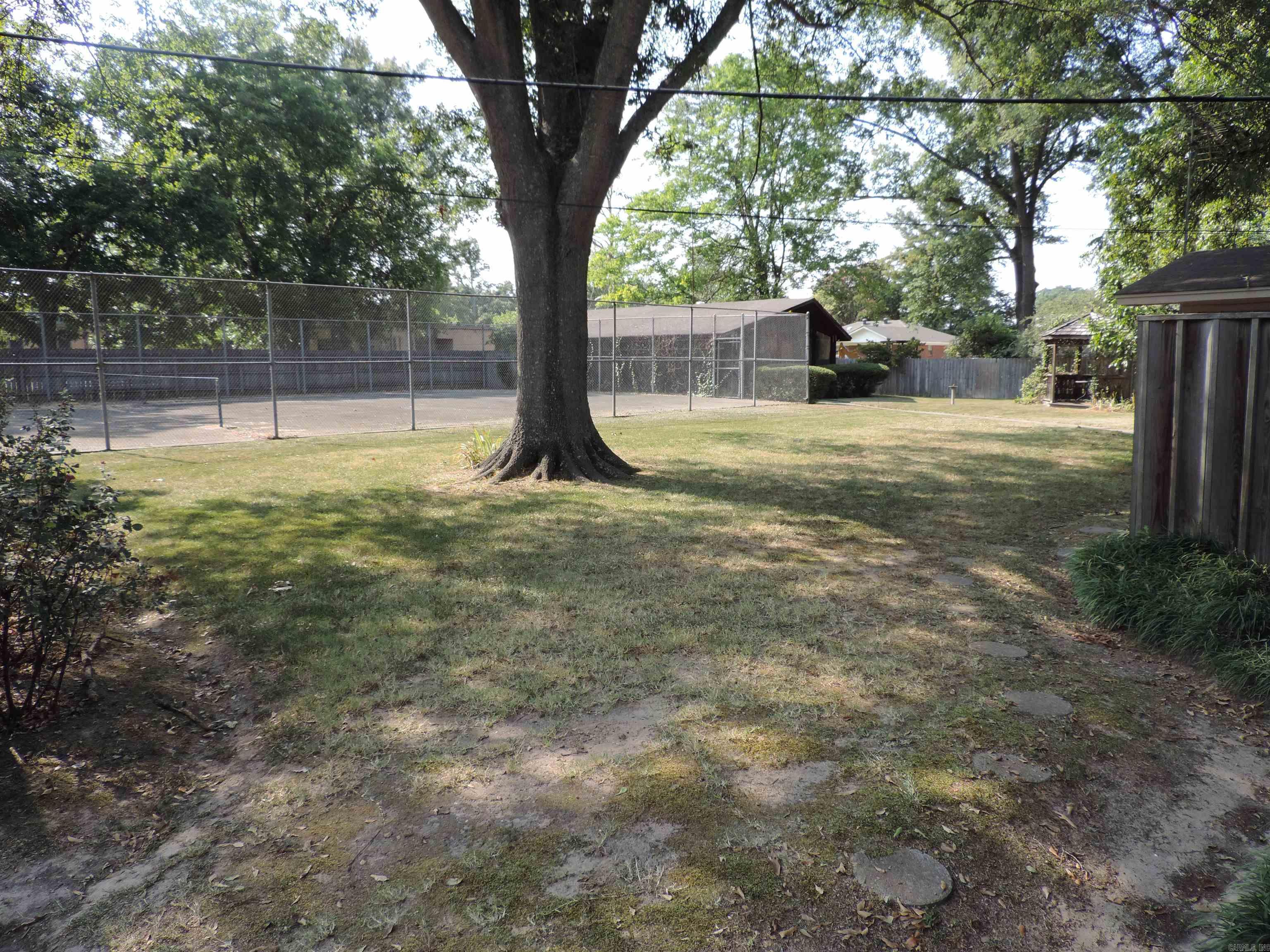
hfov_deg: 71.6
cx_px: 635
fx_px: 881
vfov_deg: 56.8
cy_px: 476
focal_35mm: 24
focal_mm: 4.3
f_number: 3
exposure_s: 1/250
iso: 80
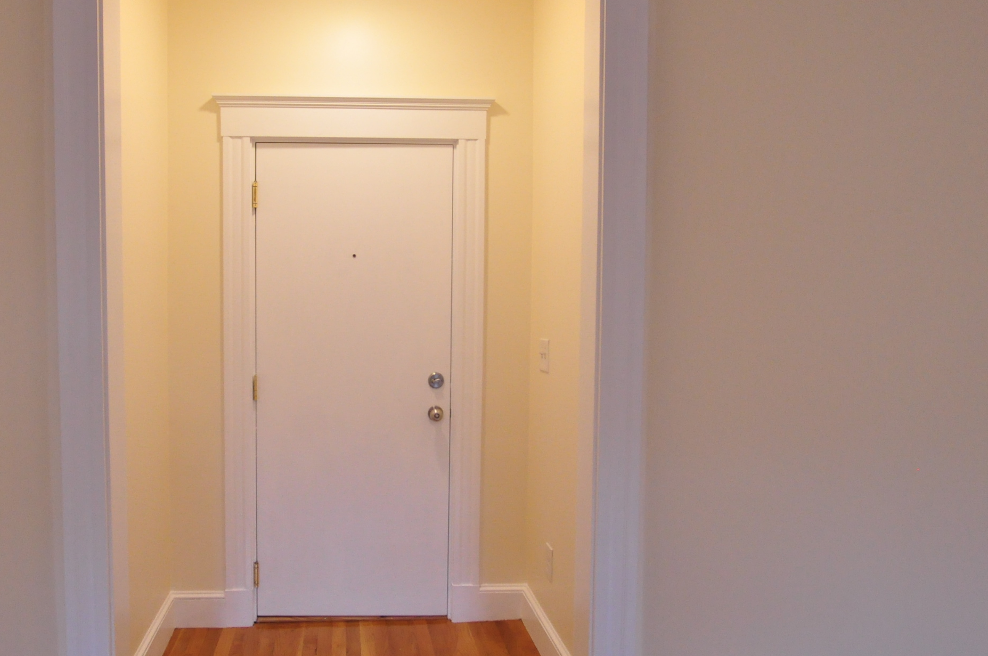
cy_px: 323
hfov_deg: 68.6
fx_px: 713
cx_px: 386
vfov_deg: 49.4
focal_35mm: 26
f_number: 4
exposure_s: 1/100
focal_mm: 10
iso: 1000
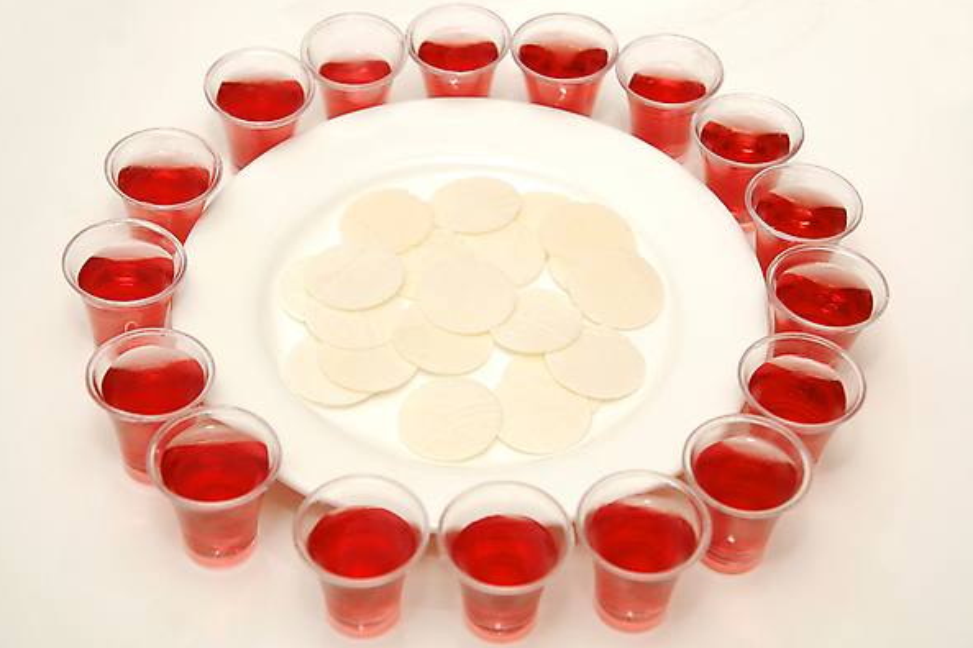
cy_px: 323
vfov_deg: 18.7
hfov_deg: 27.7
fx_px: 1972
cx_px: 482
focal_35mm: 73
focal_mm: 48
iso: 200
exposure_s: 1/60
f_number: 5.6
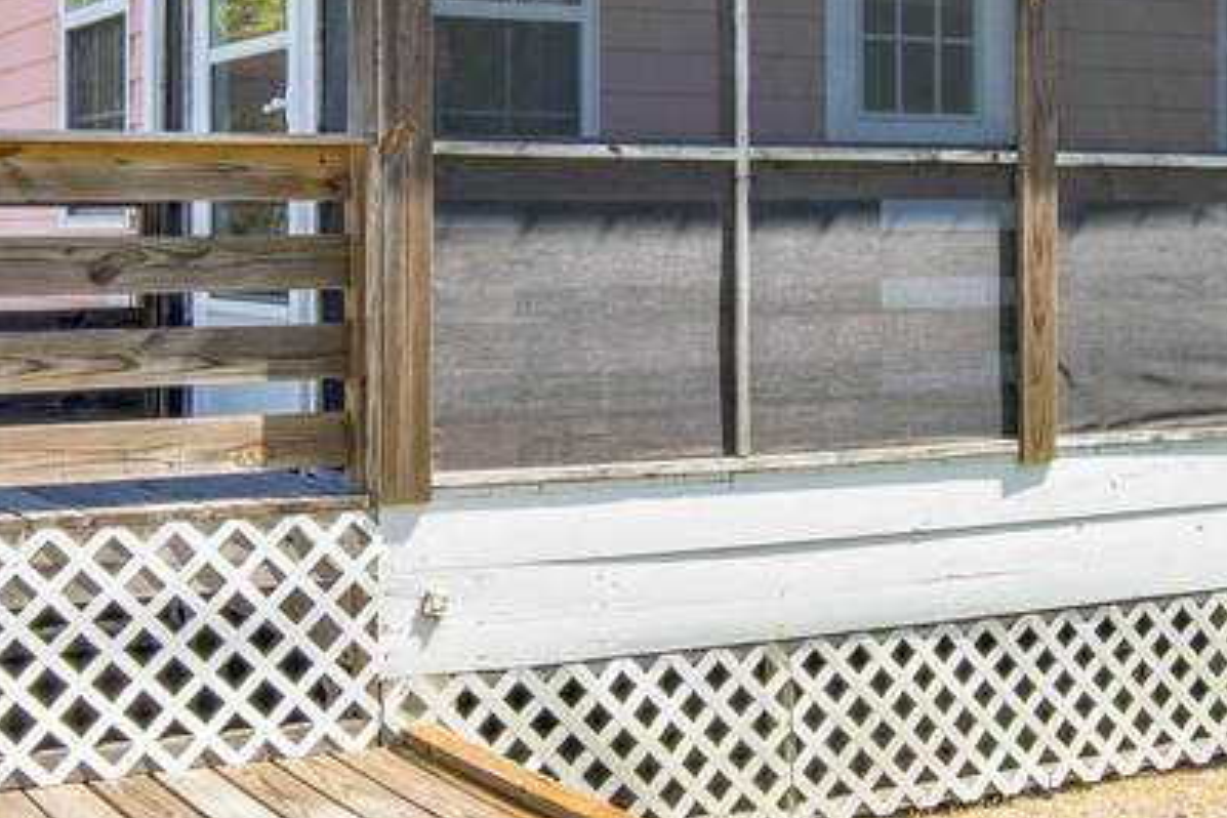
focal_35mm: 61
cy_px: 211
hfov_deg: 32.9
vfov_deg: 22.1
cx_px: 661
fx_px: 2079
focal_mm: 19
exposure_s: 1/250
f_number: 11
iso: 200
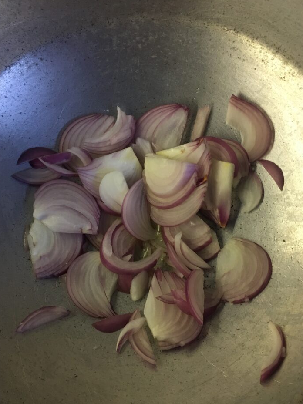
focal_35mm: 32
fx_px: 373
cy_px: 218
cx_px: 148
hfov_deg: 44.2
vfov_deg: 56.8
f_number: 2.2
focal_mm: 4.15
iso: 80
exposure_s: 1/10
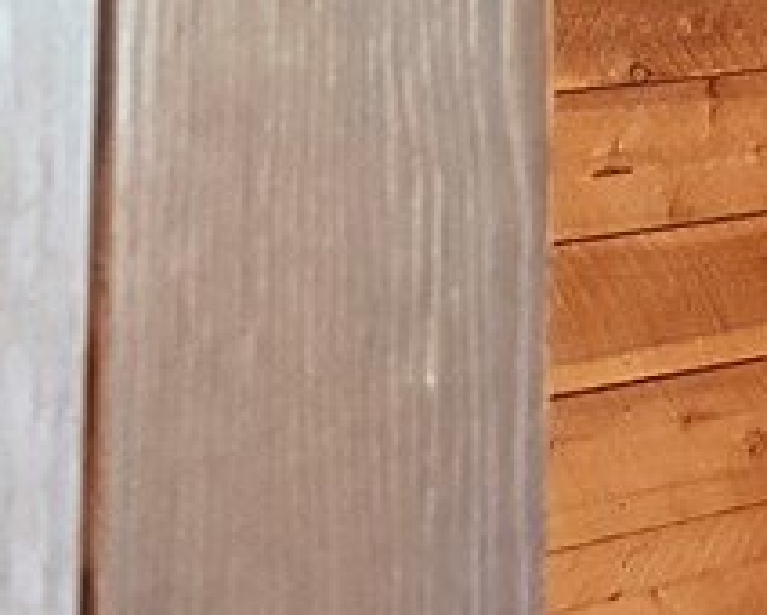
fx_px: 2567
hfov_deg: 14.2
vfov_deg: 12.5
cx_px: 1534
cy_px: -499
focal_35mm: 113
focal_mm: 6.76
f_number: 1.78
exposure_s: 1/30
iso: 1000
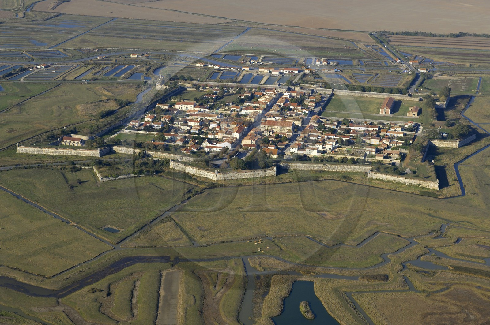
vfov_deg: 16.2
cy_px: 162
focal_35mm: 84
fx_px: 1142
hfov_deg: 24.2
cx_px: 245
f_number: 5
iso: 100
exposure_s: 1/640
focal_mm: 56
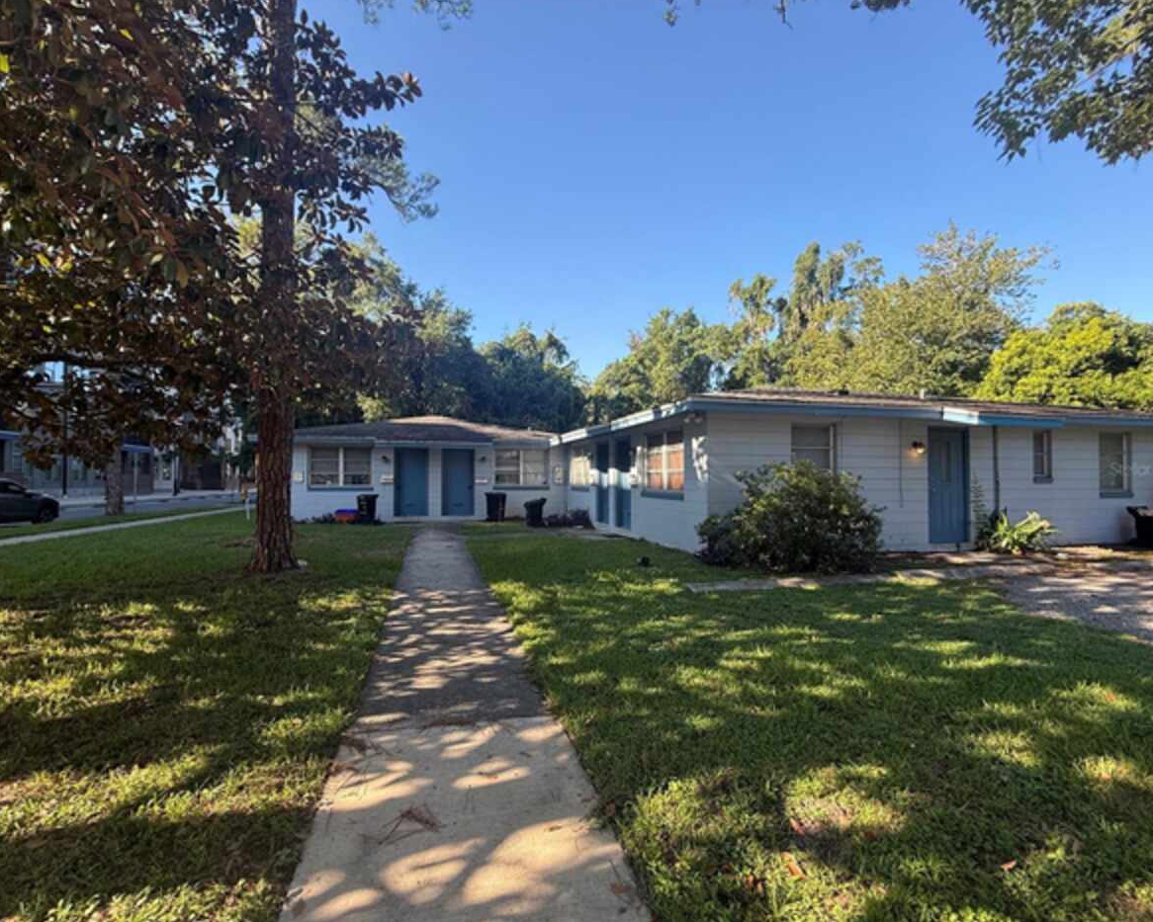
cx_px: 552
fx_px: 512
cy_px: 468
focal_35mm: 15
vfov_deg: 84.0
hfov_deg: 96.7
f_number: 2.2
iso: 64
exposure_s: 1/442
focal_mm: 2.22
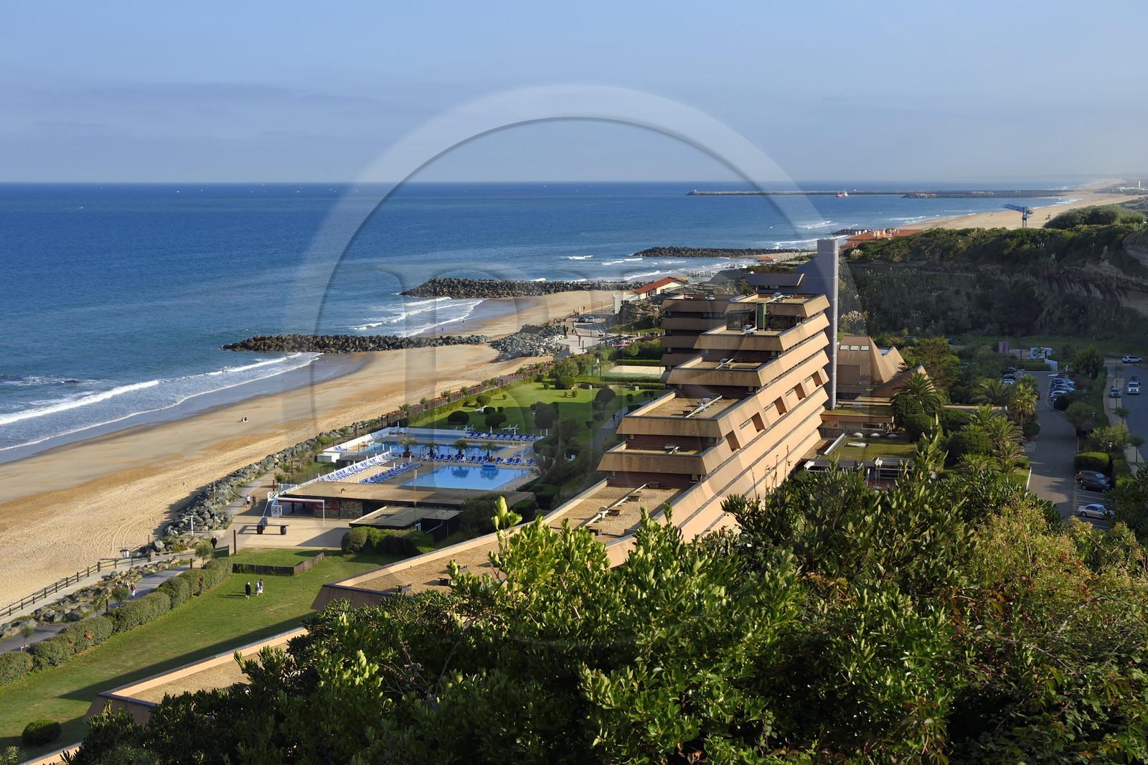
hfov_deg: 38.2
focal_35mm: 52
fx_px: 1658
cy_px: 382
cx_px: 574
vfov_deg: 26.0
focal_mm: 52
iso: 200
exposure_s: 1/250
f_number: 10
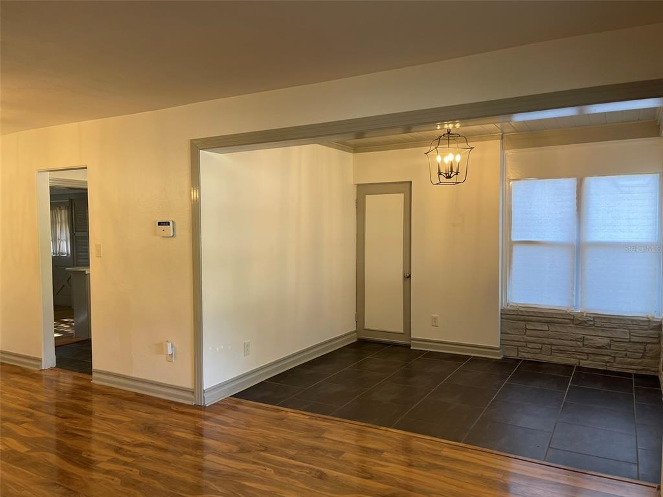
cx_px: 332
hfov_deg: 67.3
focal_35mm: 26
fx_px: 498
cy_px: 248
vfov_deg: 53.1
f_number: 1.6
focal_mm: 5.1
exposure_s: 1/60
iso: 80
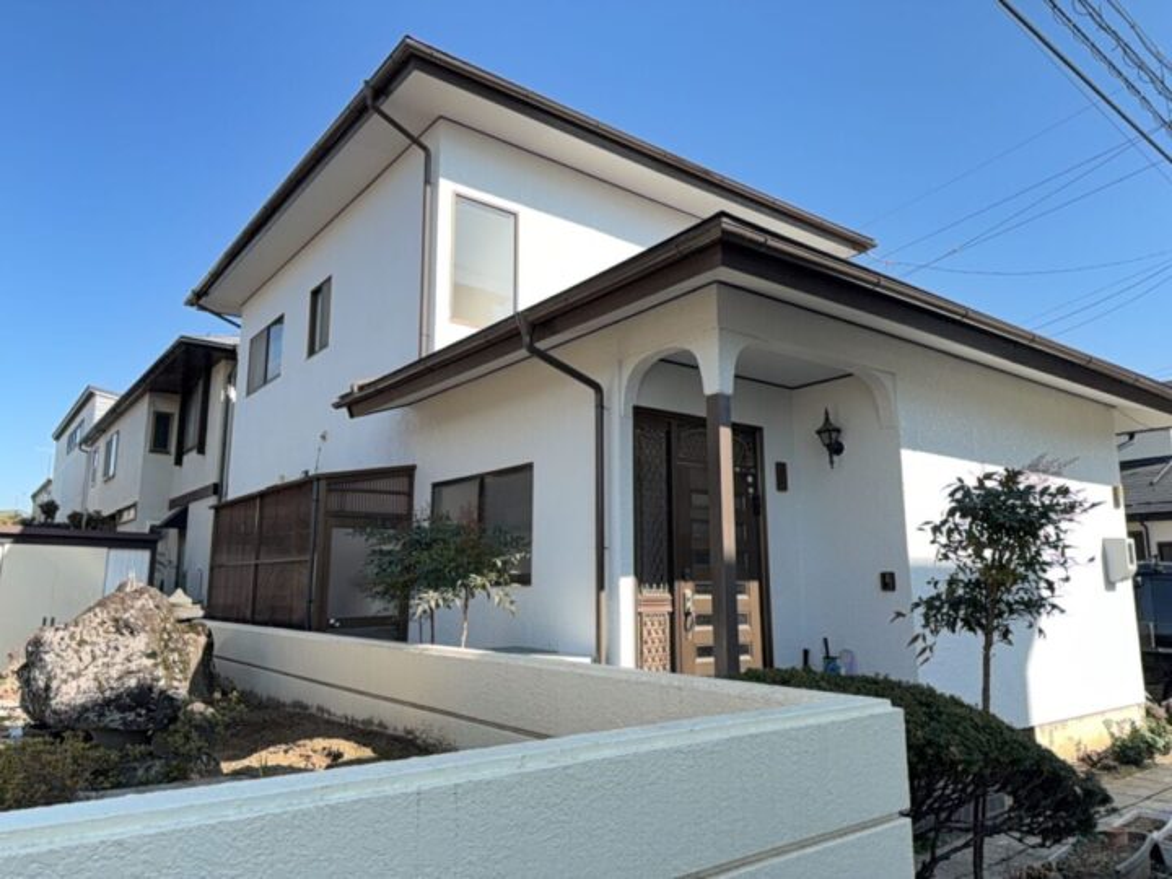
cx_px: 586
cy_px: 440
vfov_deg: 56.8
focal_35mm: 24
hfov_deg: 71.6
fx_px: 813
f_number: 1.78
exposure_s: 1/2865
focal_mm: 6.76
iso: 80
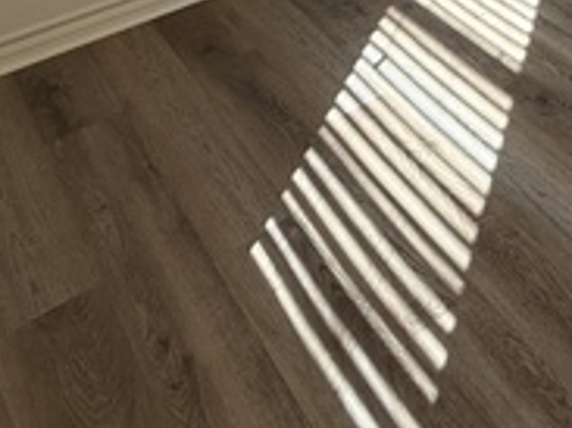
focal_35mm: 49
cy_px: -247
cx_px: 688
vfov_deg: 22.9
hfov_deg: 32.2
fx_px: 809
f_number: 2.2
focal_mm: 2.22
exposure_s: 1/120
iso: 50
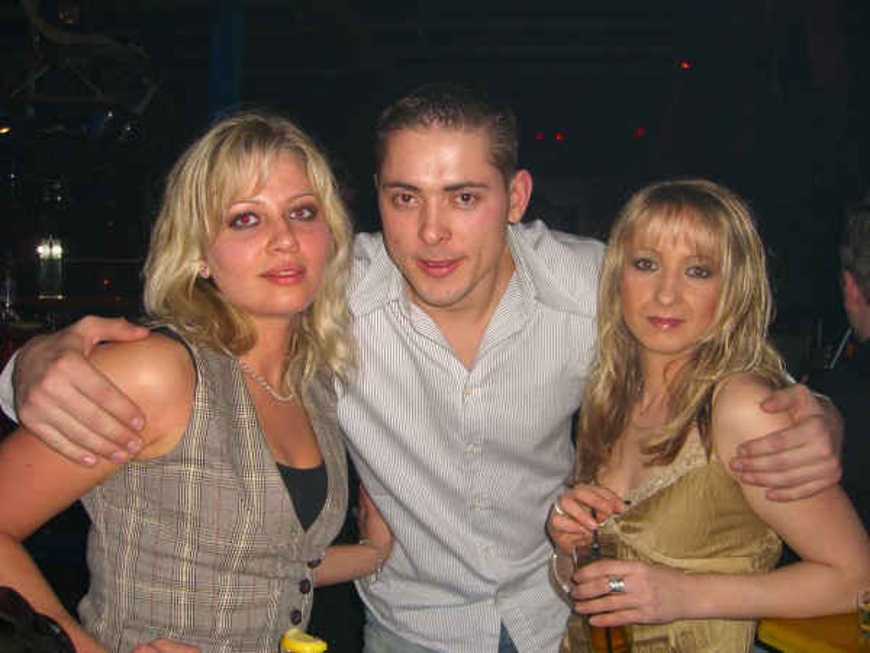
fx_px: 955
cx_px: 435
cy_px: 326
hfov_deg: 49.0
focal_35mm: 38
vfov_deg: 37.7
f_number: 2.8
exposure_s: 1/60
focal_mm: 7.9
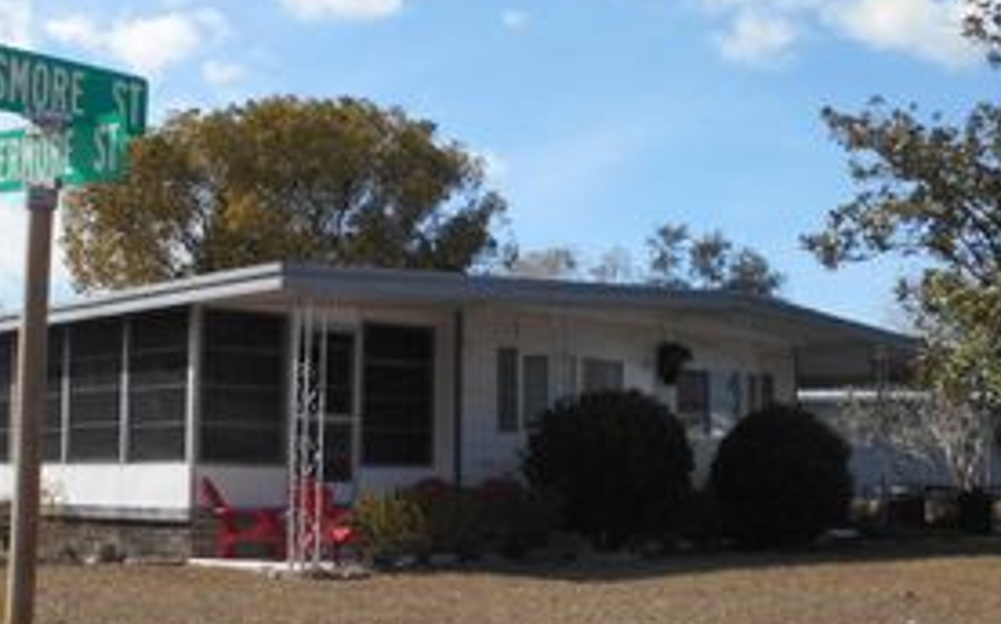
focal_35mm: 50
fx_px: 1363
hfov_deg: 40.2
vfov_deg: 25.7
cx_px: 584
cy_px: 368
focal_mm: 4.6
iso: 80
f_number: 3.2
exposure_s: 1/1000
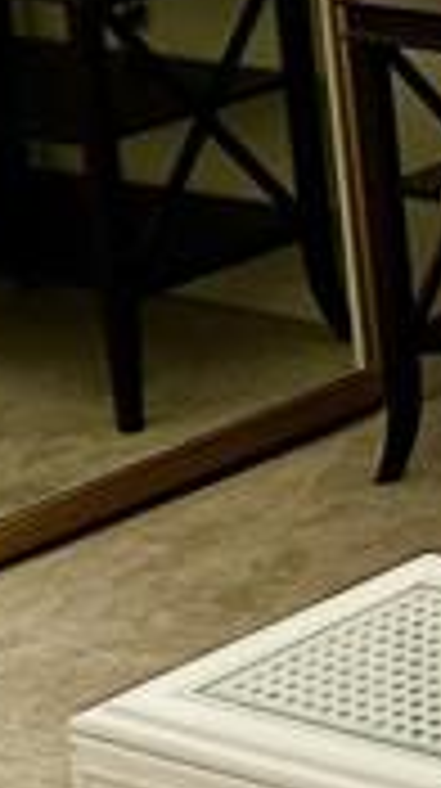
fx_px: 3191
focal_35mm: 153
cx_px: 1804
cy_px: -72
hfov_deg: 6.4
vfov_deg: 13.8
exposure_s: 1/121
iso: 200
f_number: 1.78
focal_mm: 6.86
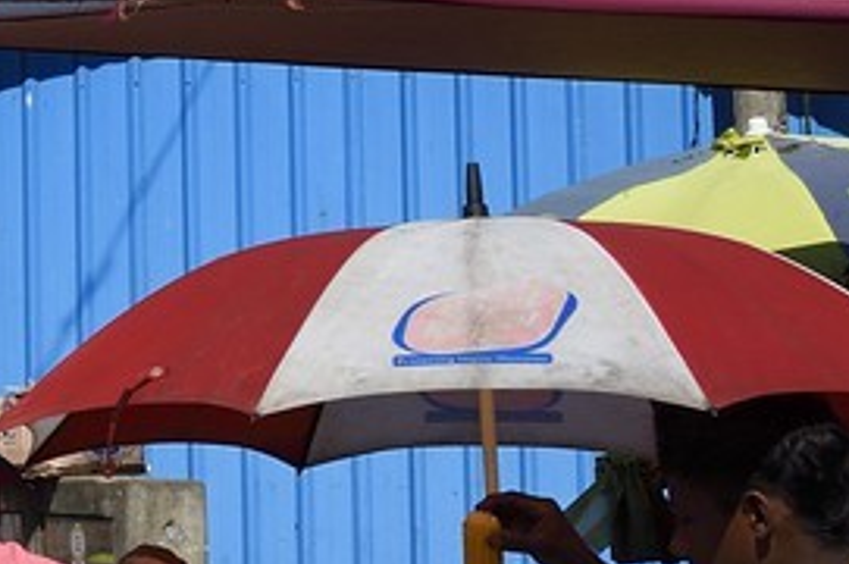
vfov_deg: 7.2
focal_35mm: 189
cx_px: -1538
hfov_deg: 9.1
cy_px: 132
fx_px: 4452
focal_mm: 32
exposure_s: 1/500
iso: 200
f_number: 10
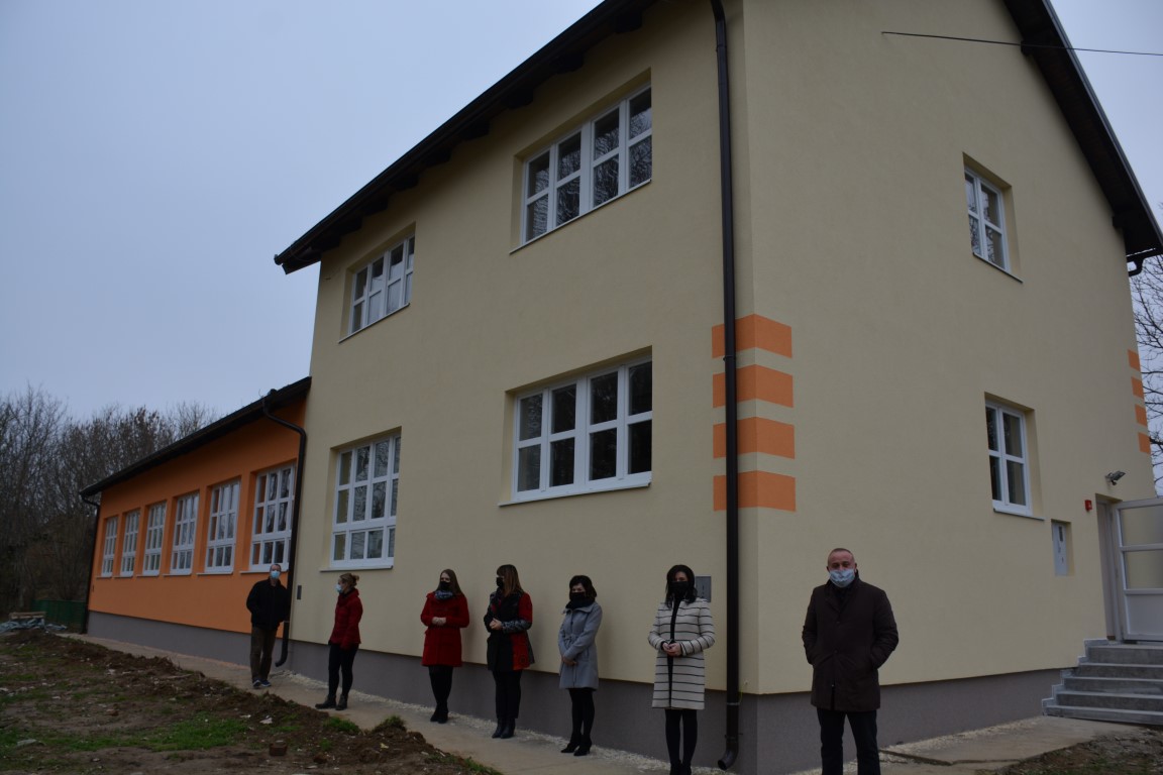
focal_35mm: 27
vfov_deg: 47.9
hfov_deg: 67.4
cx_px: 582
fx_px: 872
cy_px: 388
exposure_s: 1/125
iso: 200
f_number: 5.6
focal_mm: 18
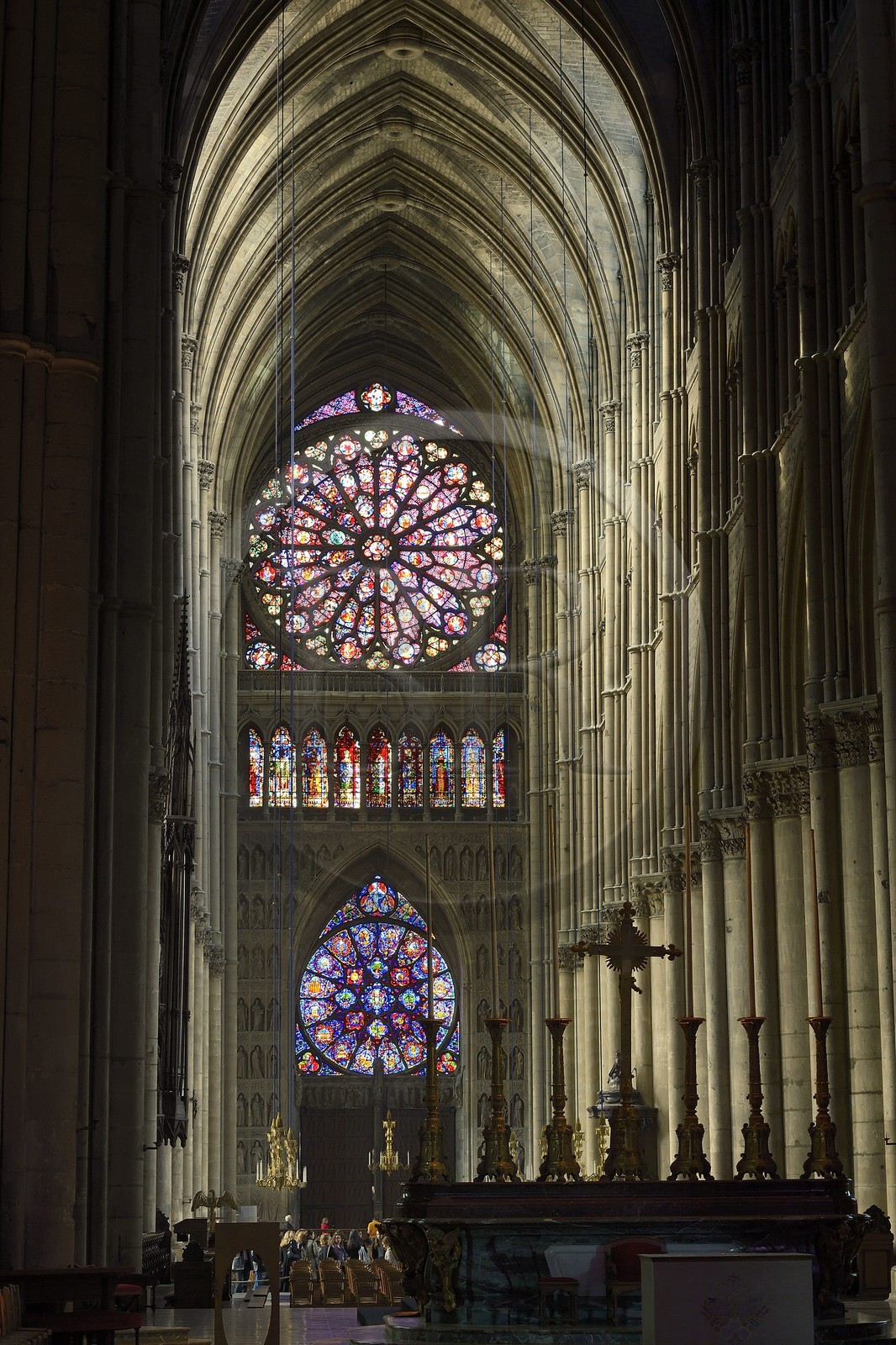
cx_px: 448
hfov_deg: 19.4
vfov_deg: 28.8
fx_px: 2614
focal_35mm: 70
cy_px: 672
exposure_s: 1/13
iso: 800
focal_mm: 70
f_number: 7.1
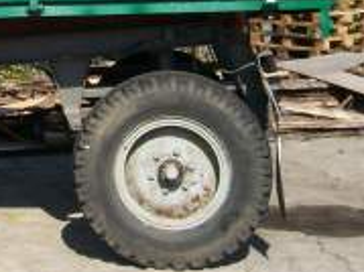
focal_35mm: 116
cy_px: -104
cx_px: -57
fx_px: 1219
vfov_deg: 12.3
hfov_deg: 16.4
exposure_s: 1/659
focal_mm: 5.9
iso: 100
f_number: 4.5
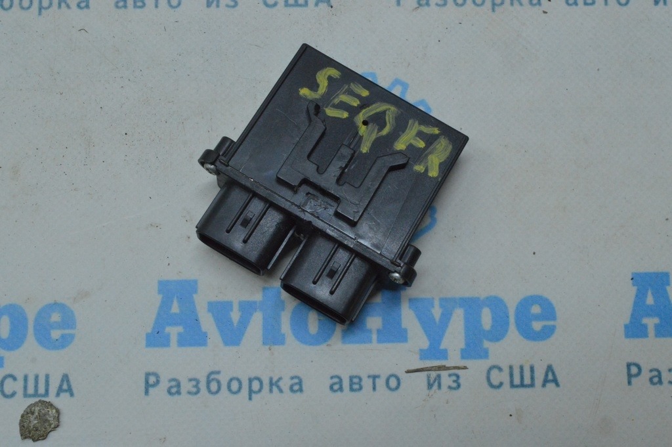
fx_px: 839
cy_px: 224
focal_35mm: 45
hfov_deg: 43.6
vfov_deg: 29.8
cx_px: 336
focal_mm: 30
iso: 4000
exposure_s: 1/125
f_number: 16
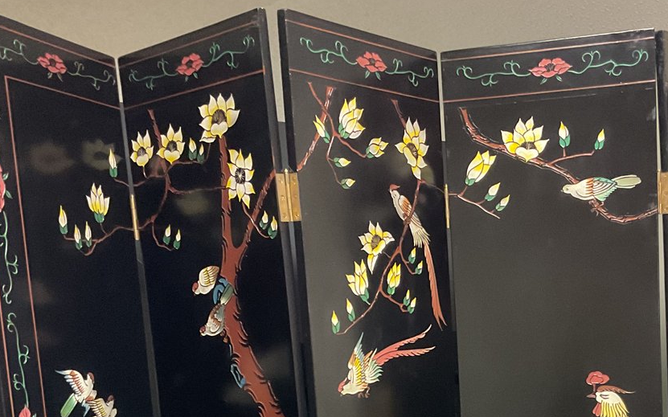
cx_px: 484
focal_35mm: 56
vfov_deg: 22.1
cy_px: 432
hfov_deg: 35.6
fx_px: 1019
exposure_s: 1/30
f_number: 1.8
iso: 250
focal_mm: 3
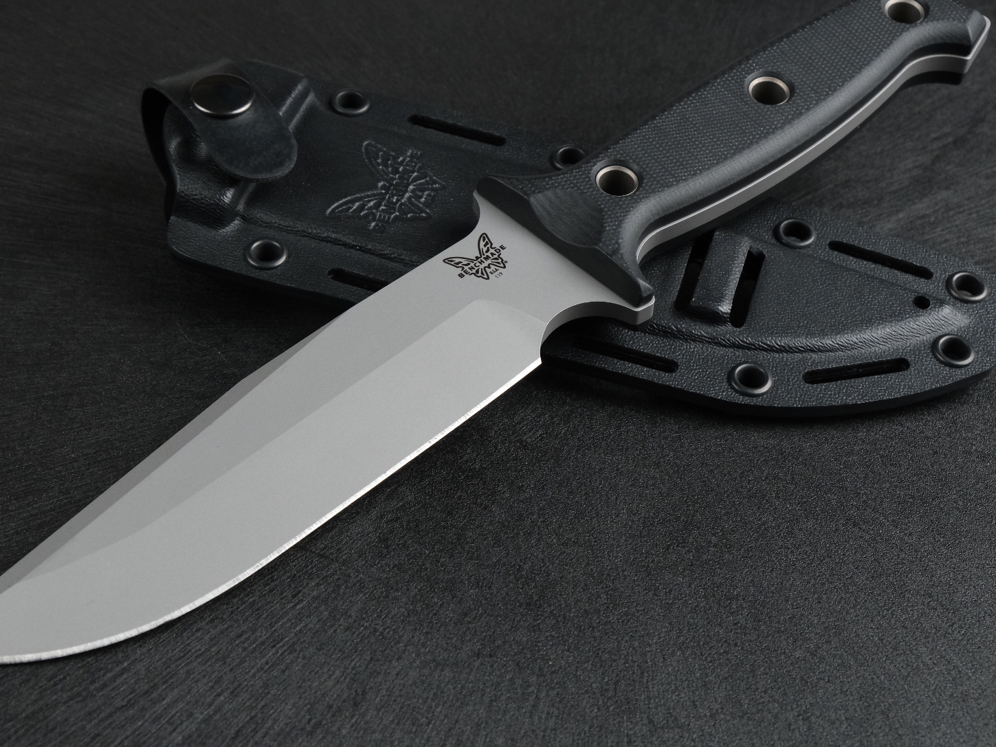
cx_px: 450
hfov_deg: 29.4
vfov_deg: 22.3
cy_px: 360
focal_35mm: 66
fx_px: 1899
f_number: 10
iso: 2500
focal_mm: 37.4
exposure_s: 1/50
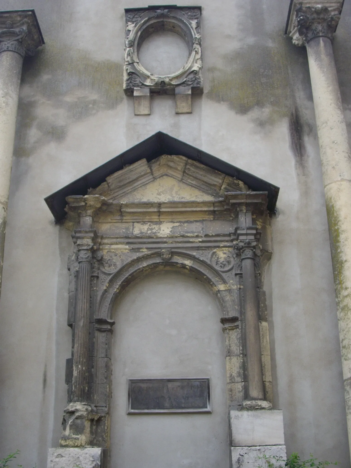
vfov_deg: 41.2
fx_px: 622
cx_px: 176
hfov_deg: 31.5
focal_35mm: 46
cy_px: 234
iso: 100
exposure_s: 1/400
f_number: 3.1
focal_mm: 7.6
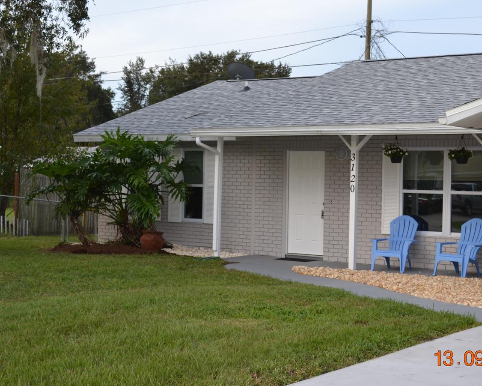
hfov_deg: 29.6
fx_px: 913
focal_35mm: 64
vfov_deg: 23.8
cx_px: 259
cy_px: 165
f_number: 4.8
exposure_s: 1/125
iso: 160
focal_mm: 32
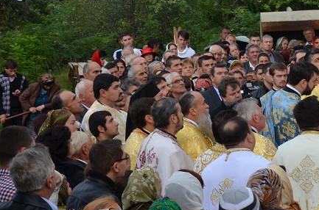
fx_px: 1396
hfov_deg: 12.8
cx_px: 336
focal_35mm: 158
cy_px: 70
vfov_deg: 8.6
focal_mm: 38
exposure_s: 1/200
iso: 250
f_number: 7.1
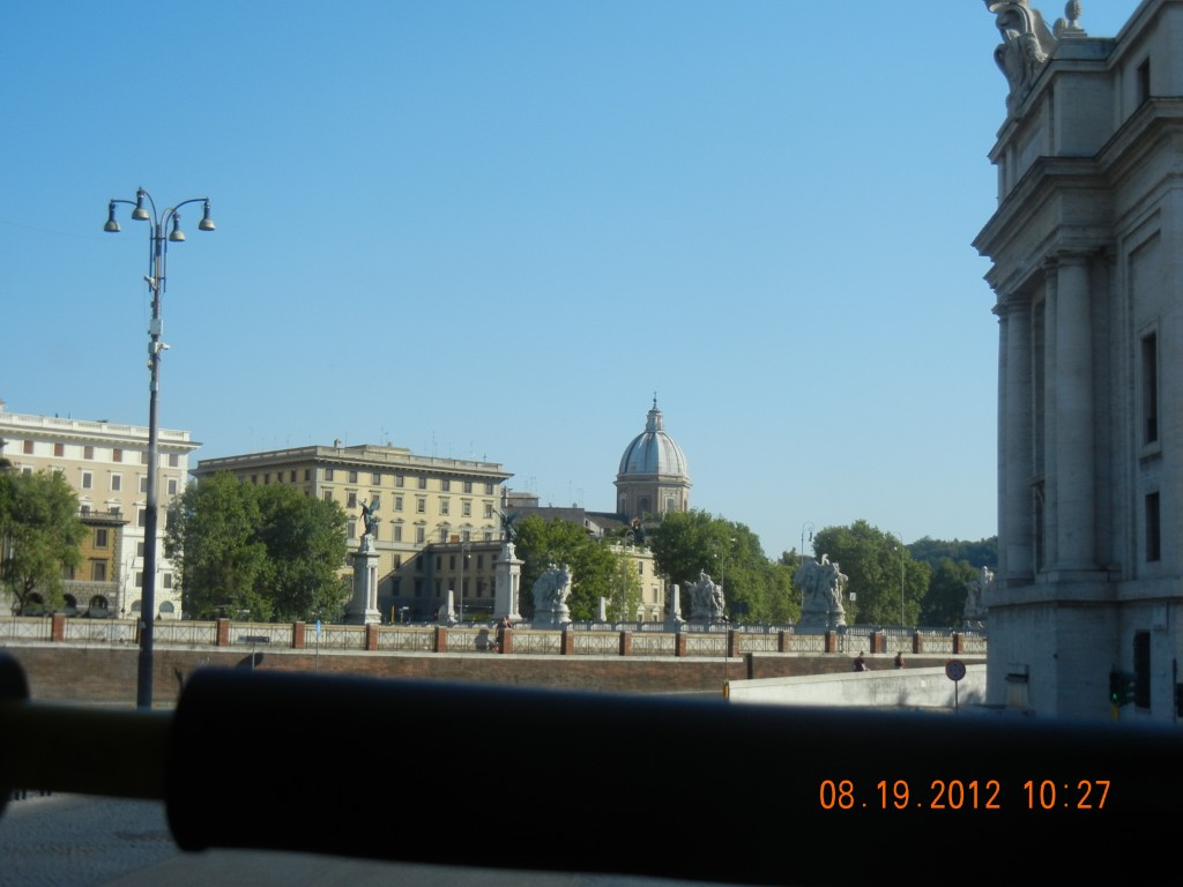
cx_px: 592
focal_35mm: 52
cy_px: 444
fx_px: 1777
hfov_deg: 36.8
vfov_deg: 28.0
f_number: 3.9
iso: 160
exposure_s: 1/1011
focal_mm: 9.3
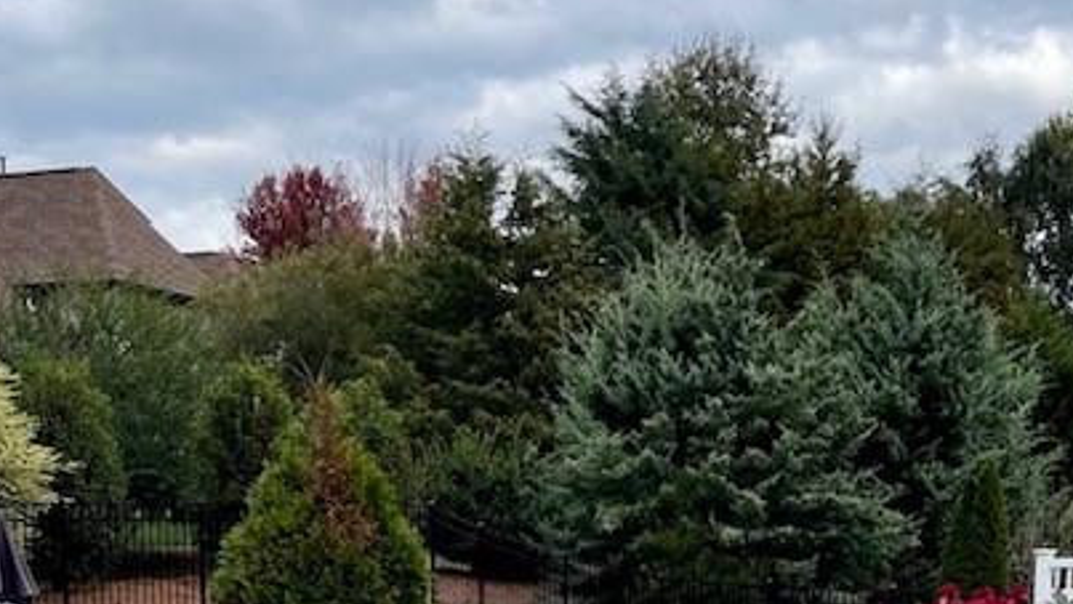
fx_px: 1281
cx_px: 666
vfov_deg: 25.4
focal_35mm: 45
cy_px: 587
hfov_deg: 45.1
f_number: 1.6
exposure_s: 1/1456
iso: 32
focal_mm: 5.1
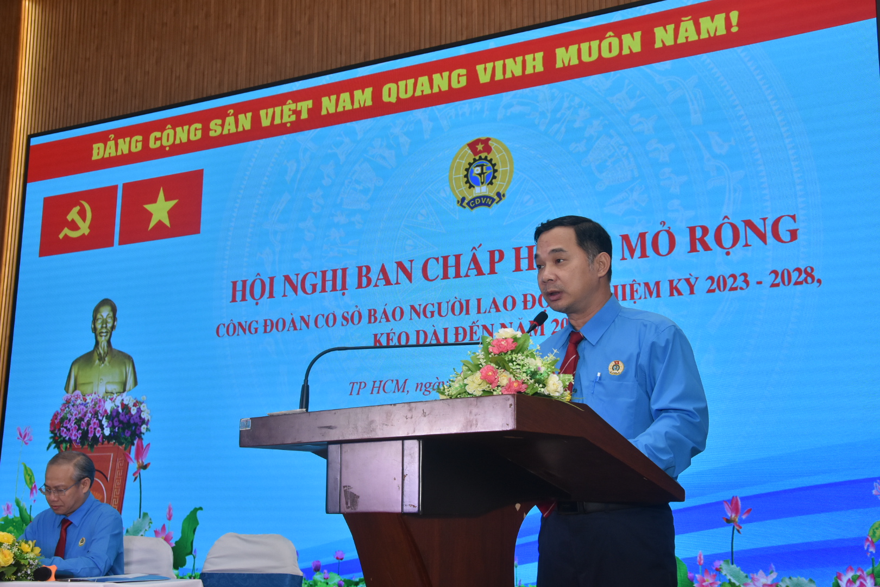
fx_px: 953
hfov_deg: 49.6
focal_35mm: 39
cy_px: 294
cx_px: 440
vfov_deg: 34.2
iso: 1000
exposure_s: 1/250
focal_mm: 26
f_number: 10
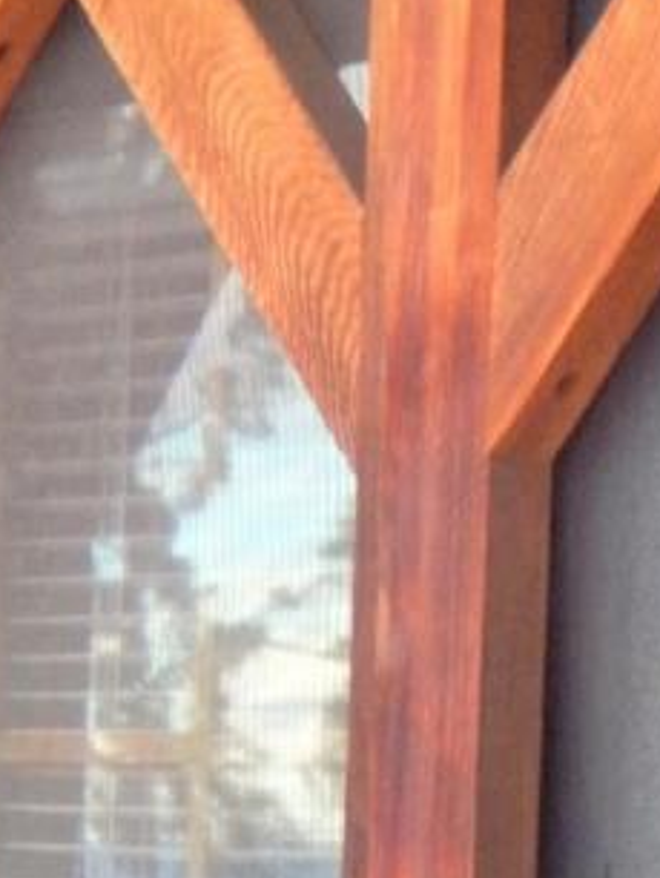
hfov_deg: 6.3
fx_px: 5966
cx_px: 465
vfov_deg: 8.2
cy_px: 1369
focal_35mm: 235
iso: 125
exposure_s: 1/50
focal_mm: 6.5
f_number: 4
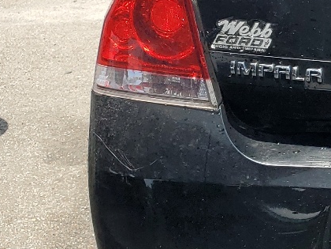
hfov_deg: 17.7
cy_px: 66
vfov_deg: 14.9
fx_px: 947
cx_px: 506
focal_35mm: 99
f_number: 1.5
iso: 50
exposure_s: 1/2500
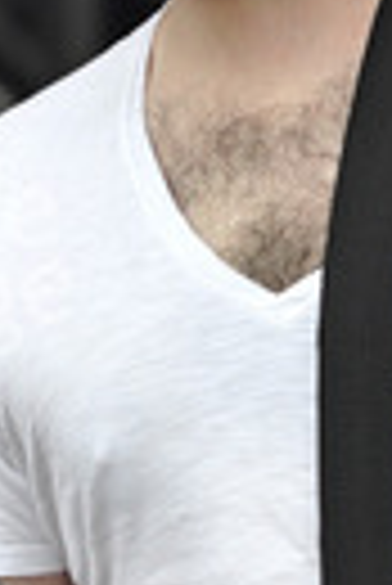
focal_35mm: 920
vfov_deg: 2.2
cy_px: 72
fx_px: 14986
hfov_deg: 1.5
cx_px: 333
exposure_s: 1/200
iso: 640
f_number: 7.1
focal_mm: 200
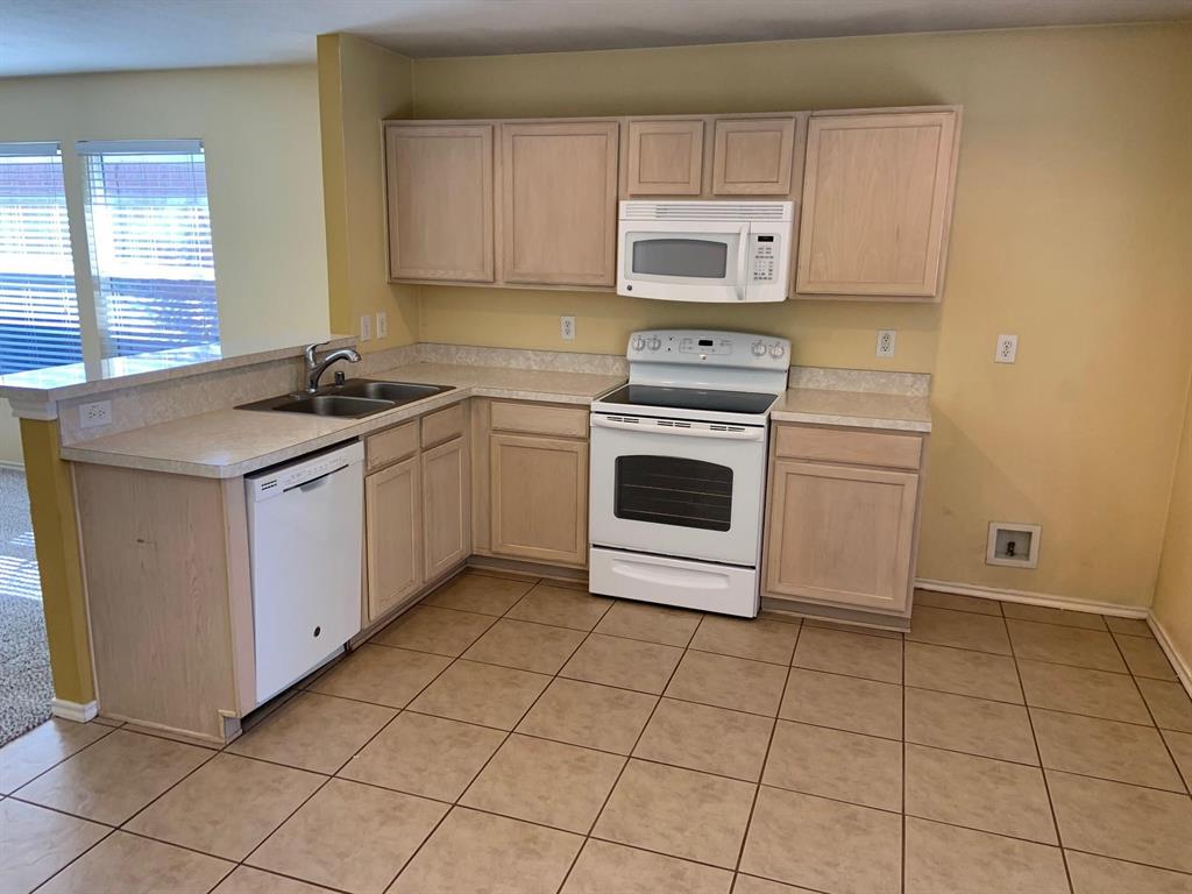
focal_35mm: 26
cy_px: 447
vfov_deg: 53.1
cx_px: 596
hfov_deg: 67.3
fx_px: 895
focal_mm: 4.25
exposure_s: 1/60
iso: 64
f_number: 1.8
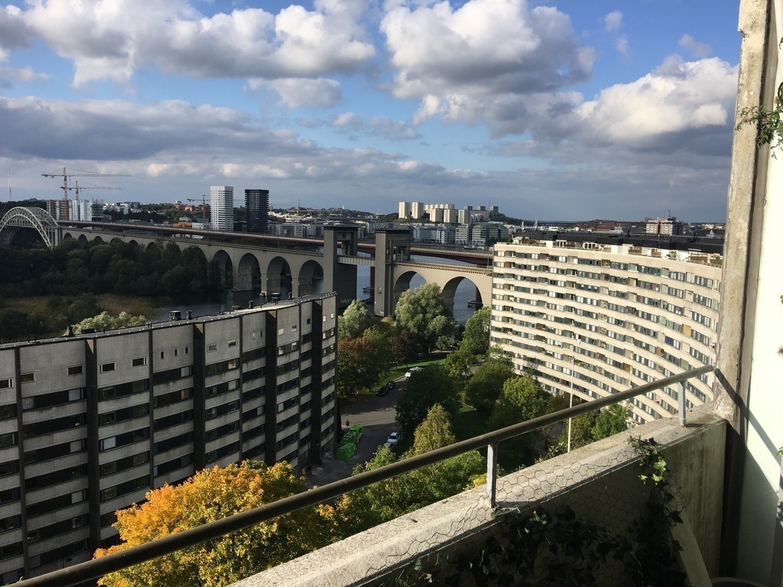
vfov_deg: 48.2
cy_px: 294
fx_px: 656
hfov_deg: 61.7
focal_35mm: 29
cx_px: 392
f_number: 2.2
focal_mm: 4.15
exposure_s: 1/1637
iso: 25
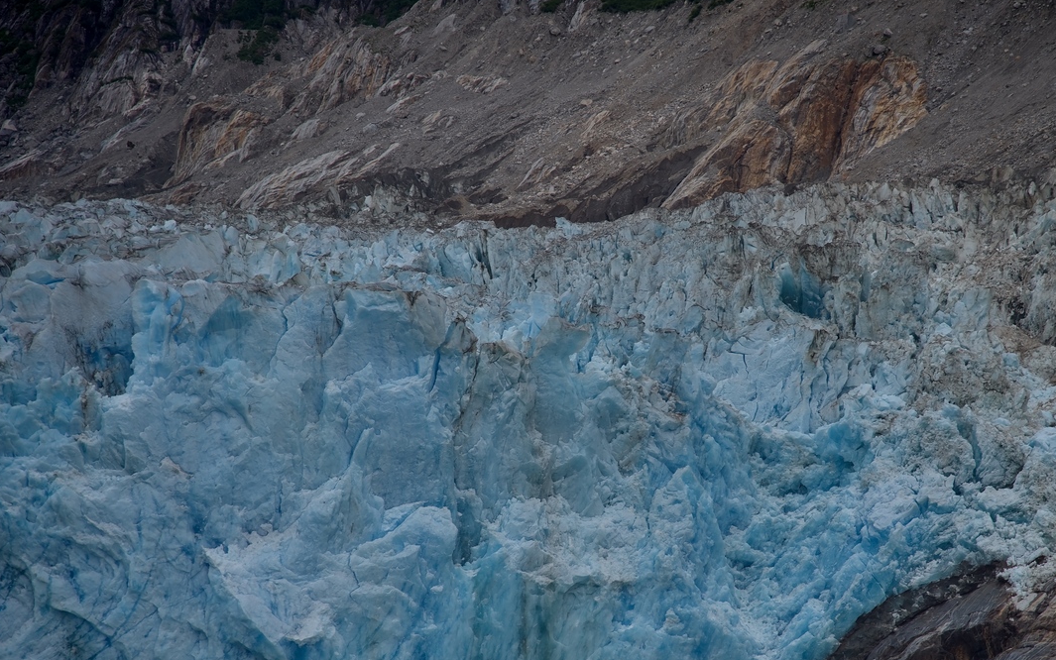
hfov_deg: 14.2
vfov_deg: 8.9
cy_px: 416
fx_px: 4231
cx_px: 621
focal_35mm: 147
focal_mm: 120
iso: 100
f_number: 5.6
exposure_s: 1/250
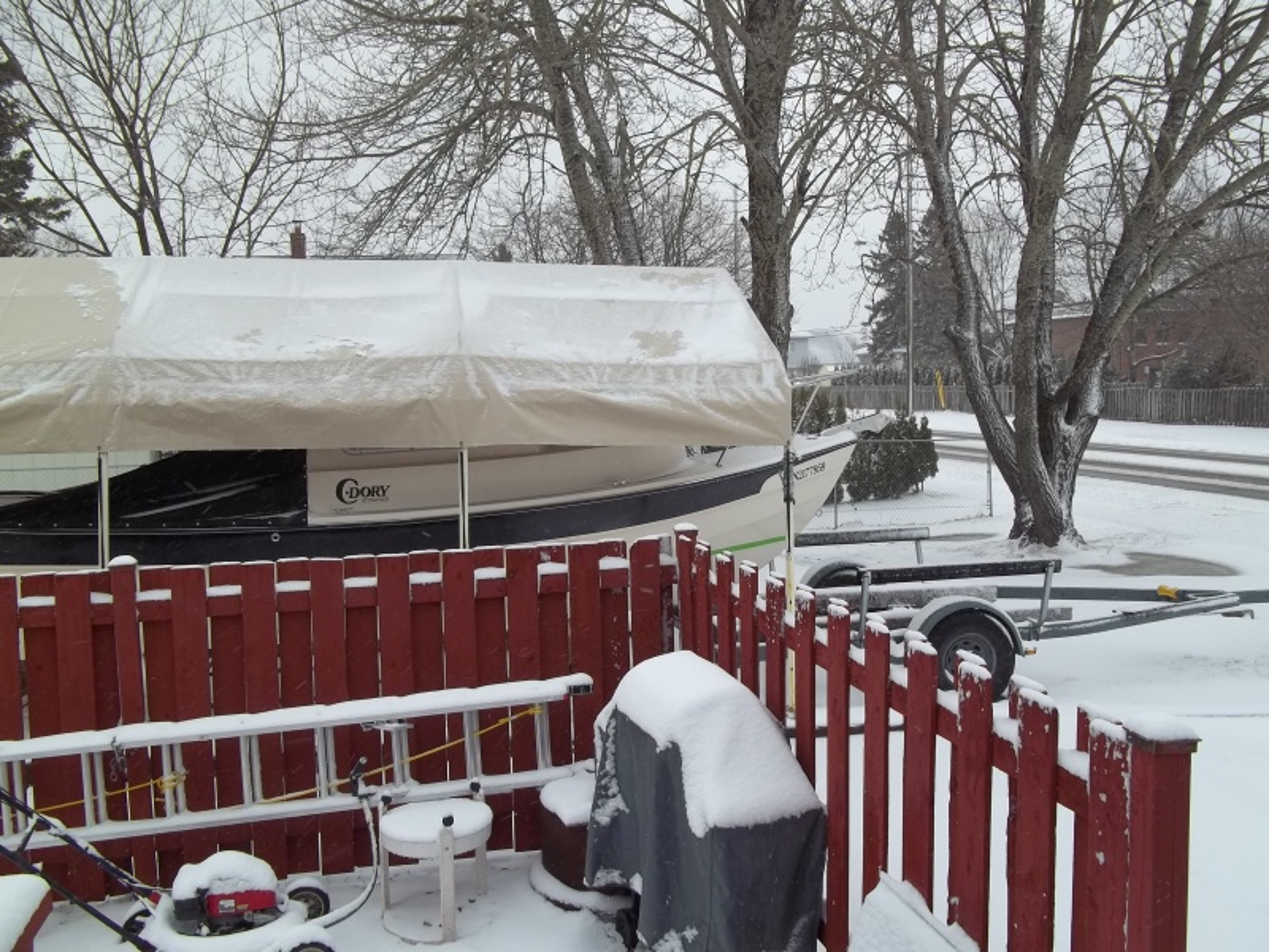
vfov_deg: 44.2
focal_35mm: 32
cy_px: 476
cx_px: 634
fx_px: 1173
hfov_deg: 56.8
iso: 64
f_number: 8.8
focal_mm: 5.7
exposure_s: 1/125
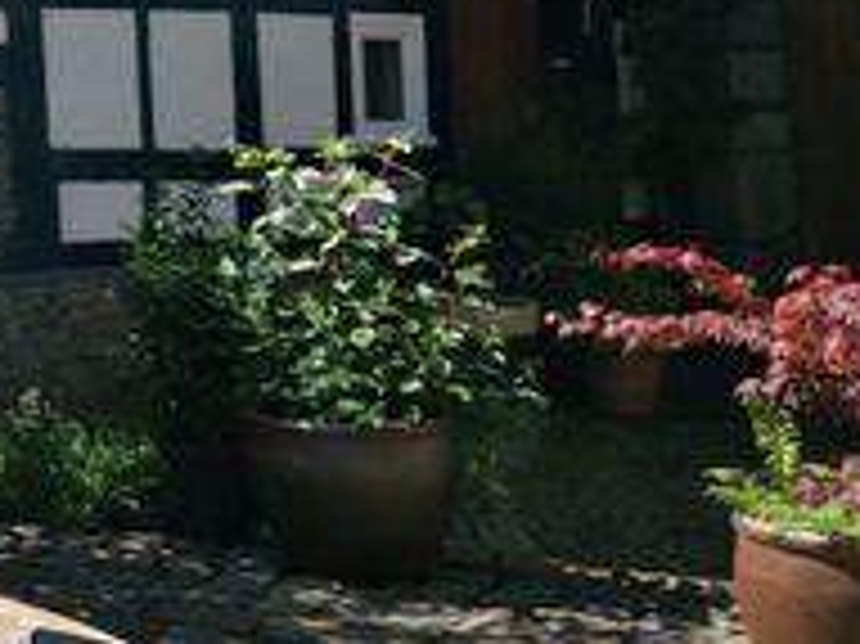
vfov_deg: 16.5
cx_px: -410
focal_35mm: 85
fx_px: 2110
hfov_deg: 20.0
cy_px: -171
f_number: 1.6
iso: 50
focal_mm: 3.95
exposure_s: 1/1546
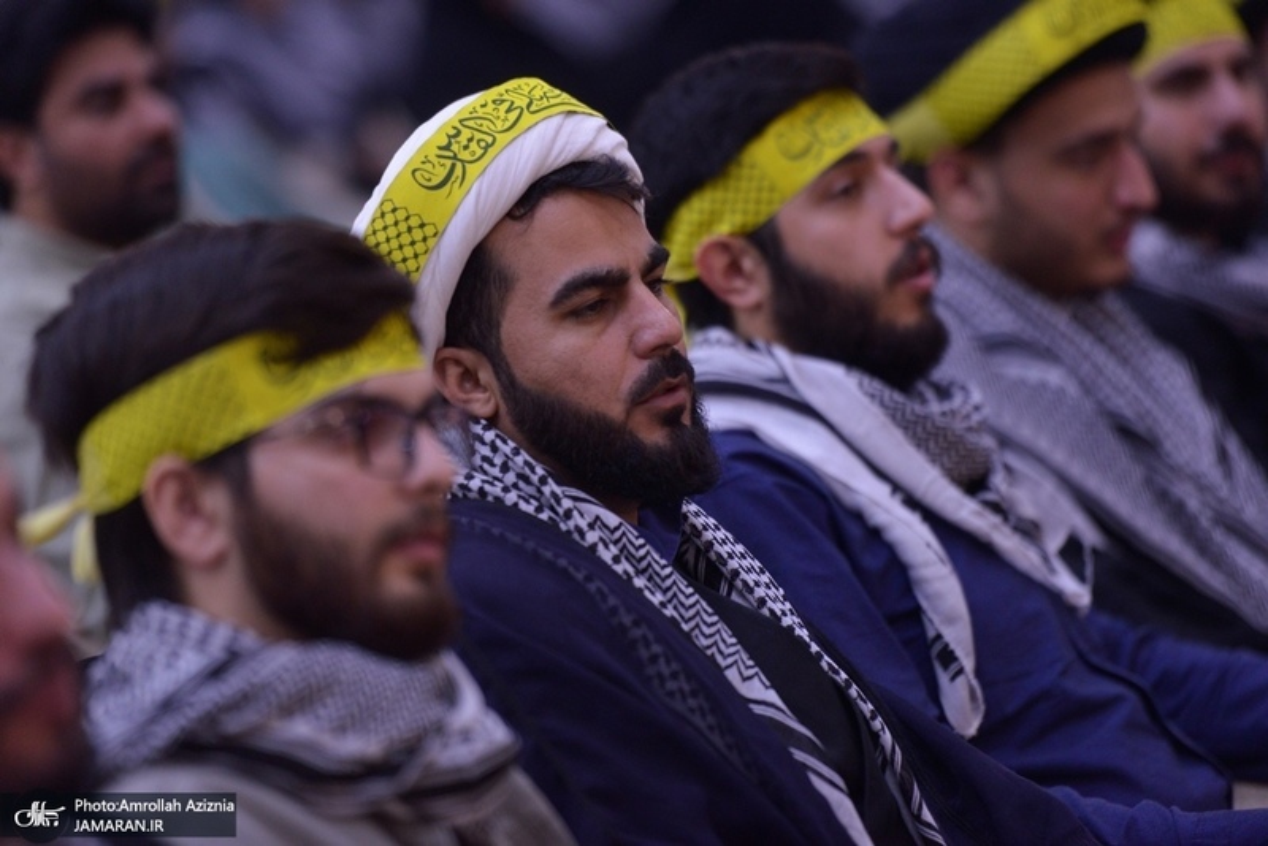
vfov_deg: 6.9
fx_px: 7047
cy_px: 423
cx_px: 634
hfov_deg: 10.3
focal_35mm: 200
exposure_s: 1/100
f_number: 2.8
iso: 2000
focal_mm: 200
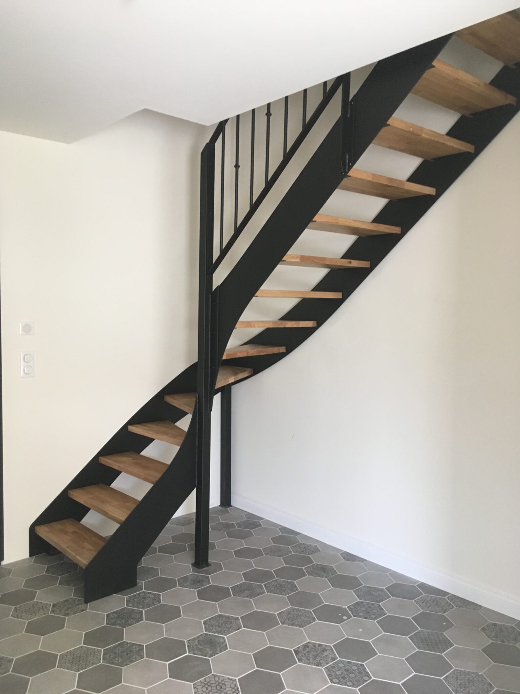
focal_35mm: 29
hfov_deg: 48.2
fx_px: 581
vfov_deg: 61.7
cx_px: 260
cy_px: 347
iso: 160
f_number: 2.2
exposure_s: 1/33
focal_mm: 4.15
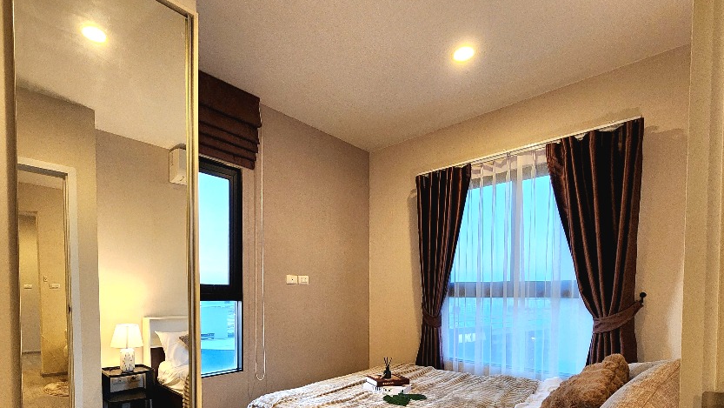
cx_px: 323
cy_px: 307
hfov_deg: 95.6
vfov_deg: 60.4
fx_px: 326
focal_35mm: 17
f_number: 2.2
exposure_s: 1/50
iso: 400
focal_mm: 2.2
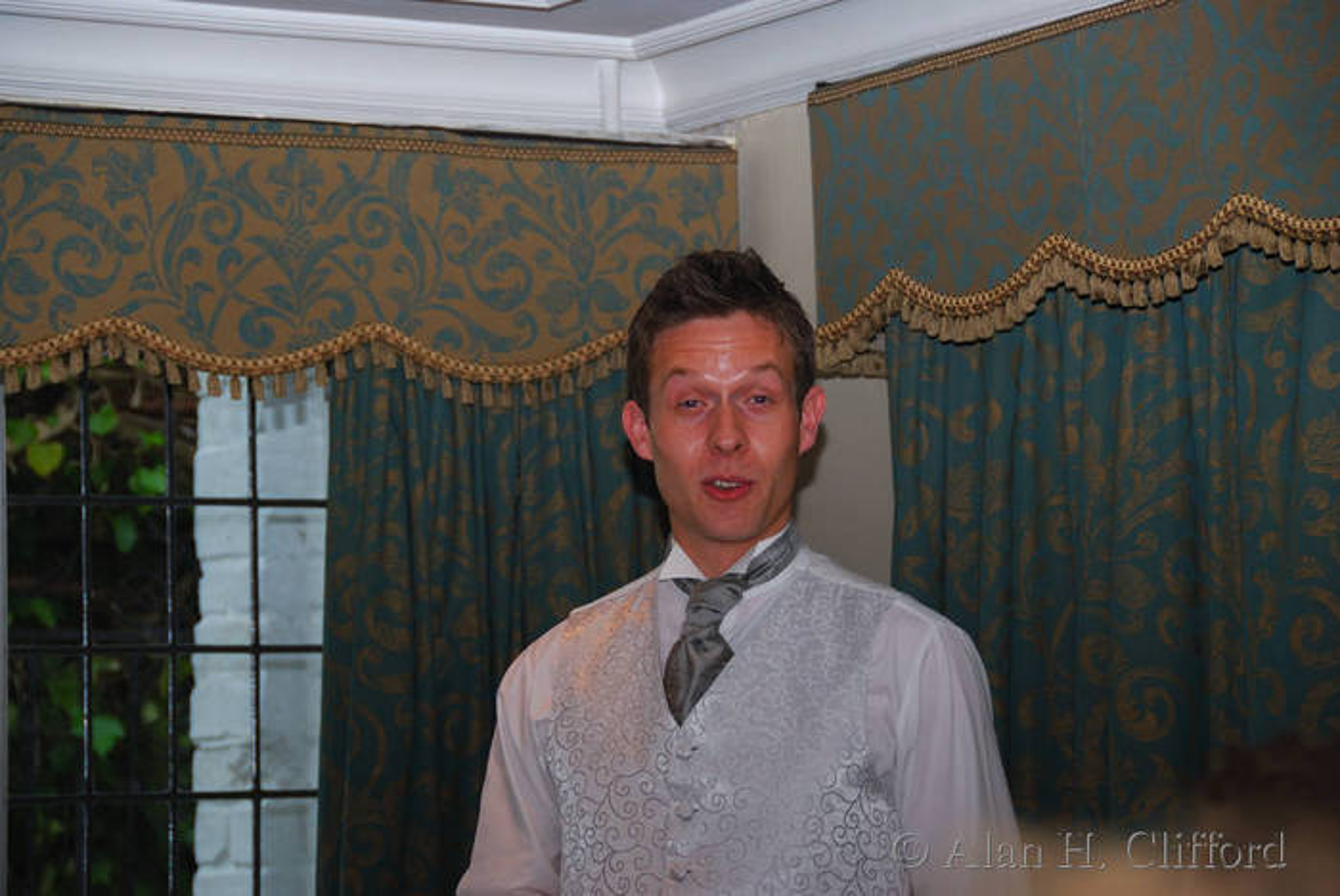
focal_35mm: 142
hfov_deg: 14.4
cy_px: 448
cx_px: 670
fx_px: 5308
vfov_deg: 9.6
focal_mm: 95
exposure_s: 1/200
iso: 250
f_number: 5.3
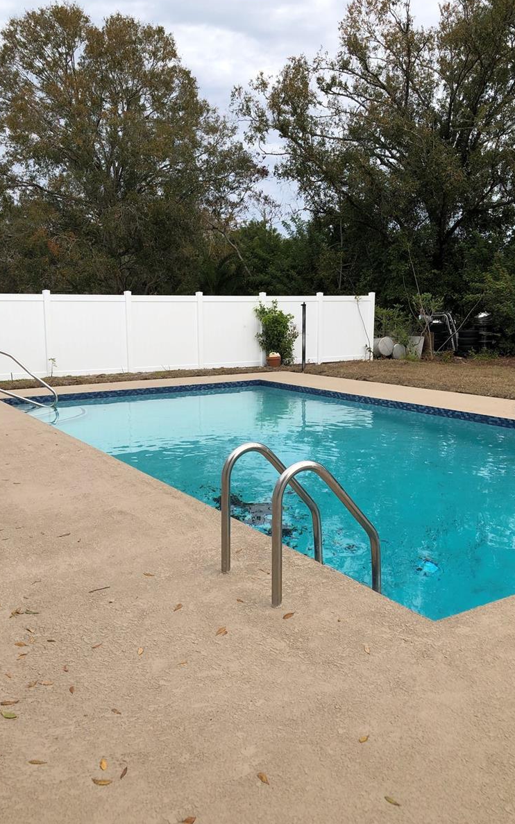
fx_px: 674
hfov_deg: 41.8
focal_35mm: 30
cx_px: 249
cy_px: 409
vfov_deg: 62.9
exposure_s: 1/1297
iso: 20
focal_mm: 3.99
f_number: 1.8
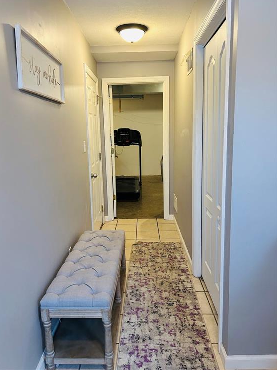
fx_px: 288
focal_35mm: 27
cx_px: 134
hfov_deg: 51.3
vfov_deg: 65.3
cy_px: 178
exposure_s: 1/60
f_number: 1.5
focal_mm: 5.7
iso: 250
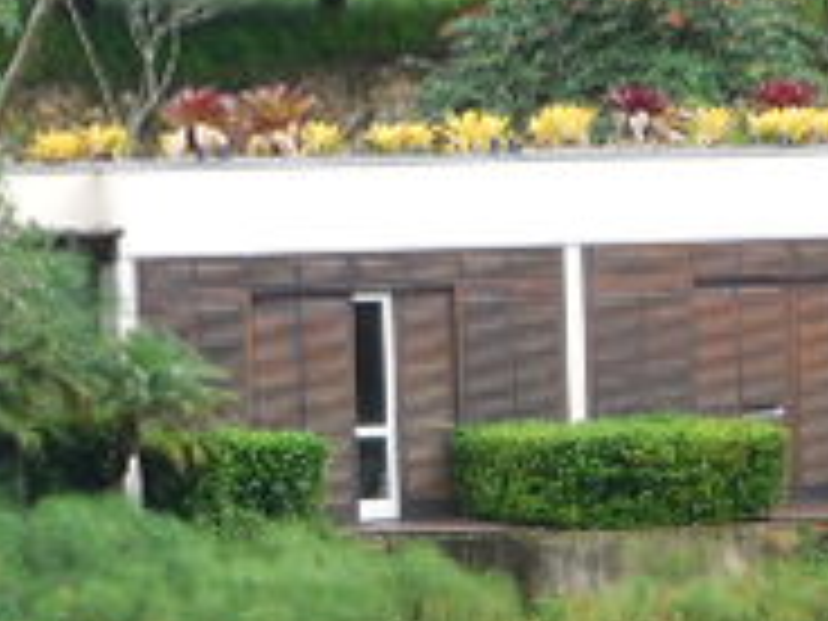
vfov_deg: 3.4
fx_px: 10501
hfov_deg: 4.5
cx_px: 670
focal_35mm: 439
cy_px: 576
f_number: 5
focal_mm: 22.4
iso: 125
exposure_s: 1/125
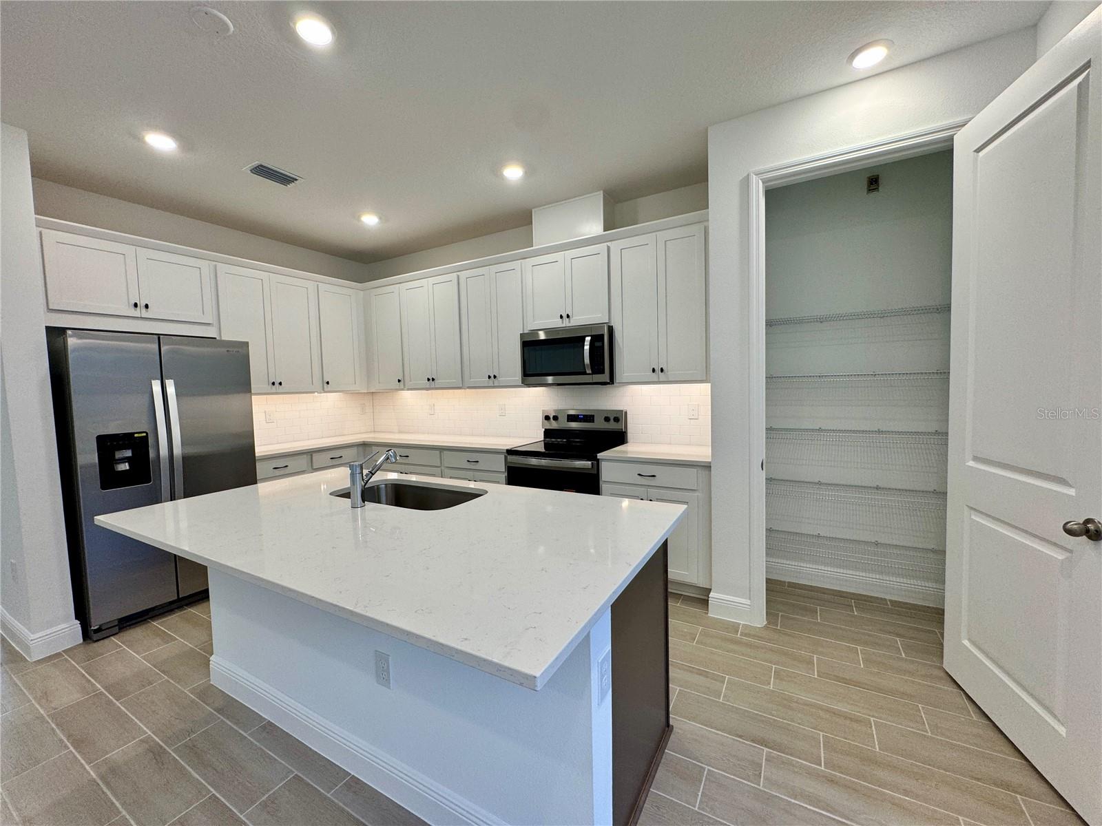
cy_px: 413
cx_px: 551
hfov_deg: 102.1
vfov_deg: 85.7
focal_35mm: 14
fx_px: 446
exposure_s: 1/120
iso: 100
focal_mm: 2.22
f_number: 2.2
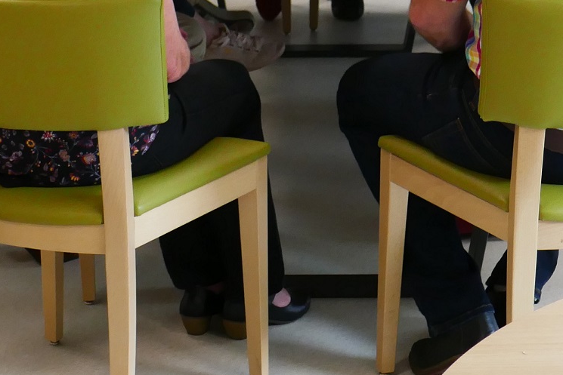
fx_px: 1986
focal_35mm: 127
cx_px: 343
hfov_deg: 16.1
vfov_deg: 10.6
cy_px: -64
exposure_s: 1/80
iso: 640
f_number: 5.2
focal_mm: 16.5
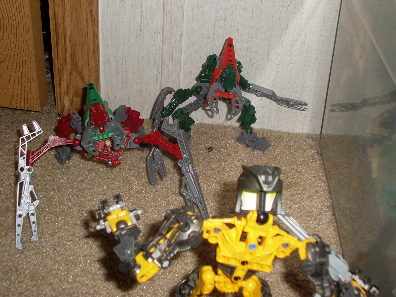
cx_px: 198
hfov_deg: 38.9
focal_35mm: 49
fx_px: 561
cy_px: 148
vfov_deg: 29.7
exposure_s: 1/45
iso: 100
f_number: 8.7
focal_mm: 8.1
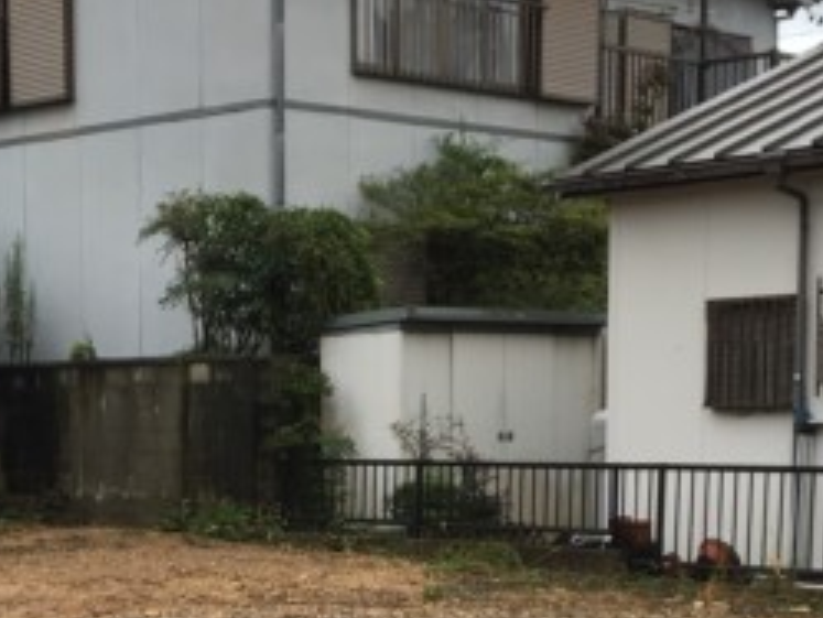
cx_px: 264
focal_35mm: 93
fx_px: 2212
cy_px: 644
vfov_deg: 15.6
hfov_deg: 21.0
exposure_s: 1/651
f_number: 2.2
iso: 25
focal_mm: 4.15
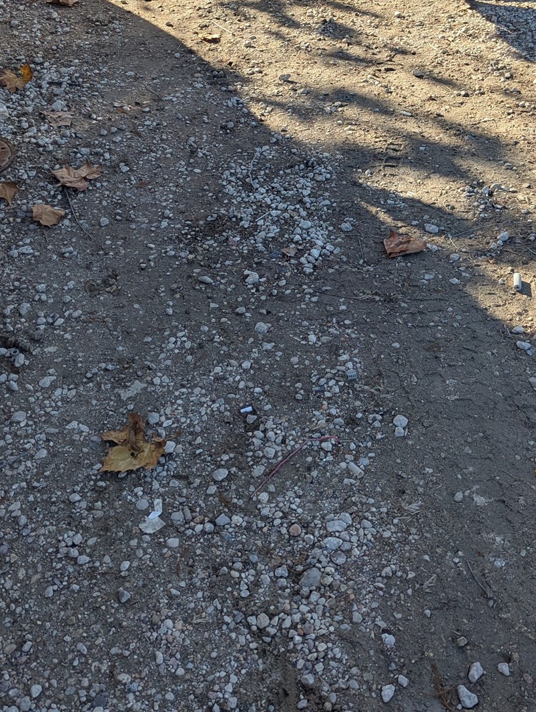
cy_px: 147
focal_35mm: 46
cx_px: 298
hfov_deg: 31.6
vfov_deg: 39.6
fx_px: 947
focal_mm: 6.81
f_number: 1.85
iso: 40
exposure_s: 1/678
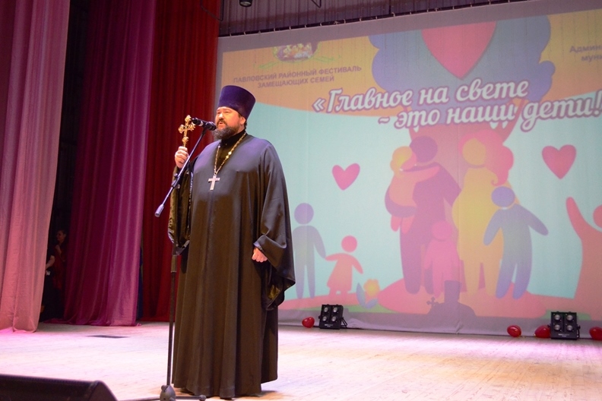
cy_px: 200
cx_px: 301
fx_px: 652
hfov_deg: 49.6
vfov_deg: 34.2
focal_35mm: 39
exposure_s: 1/250
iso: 3600
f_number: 4.2
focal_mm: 26
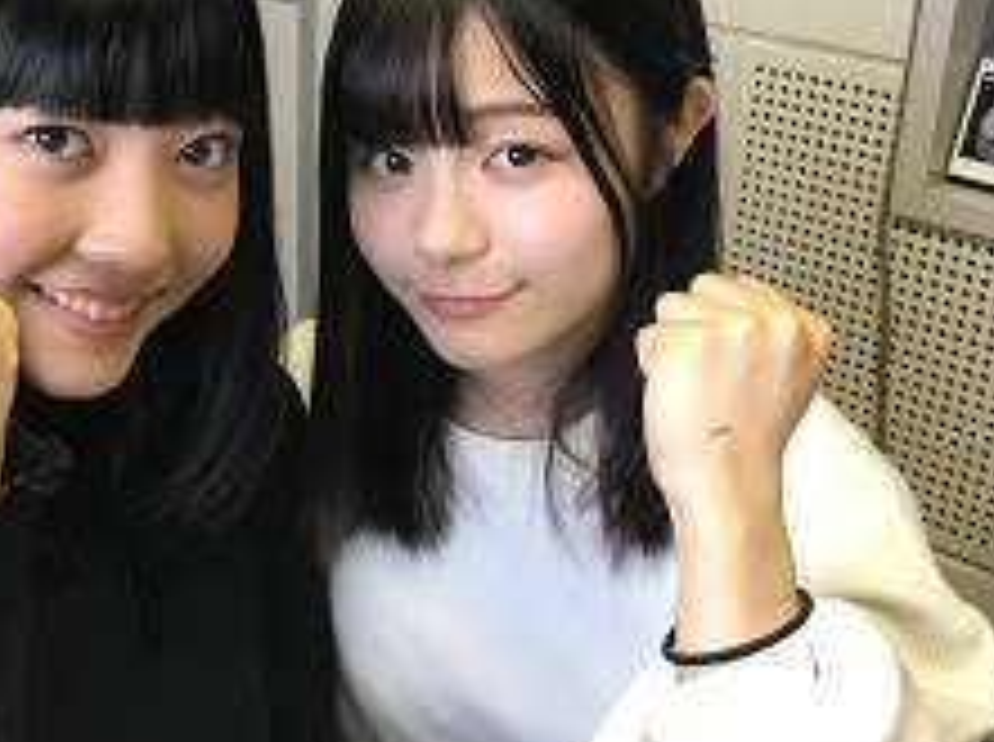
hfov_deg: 36.3
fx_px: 1491
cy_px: 353
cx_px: 292
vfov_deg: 28.0
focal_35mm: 52
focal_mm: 3.99
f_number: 1.8
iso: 40
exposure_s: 1/33
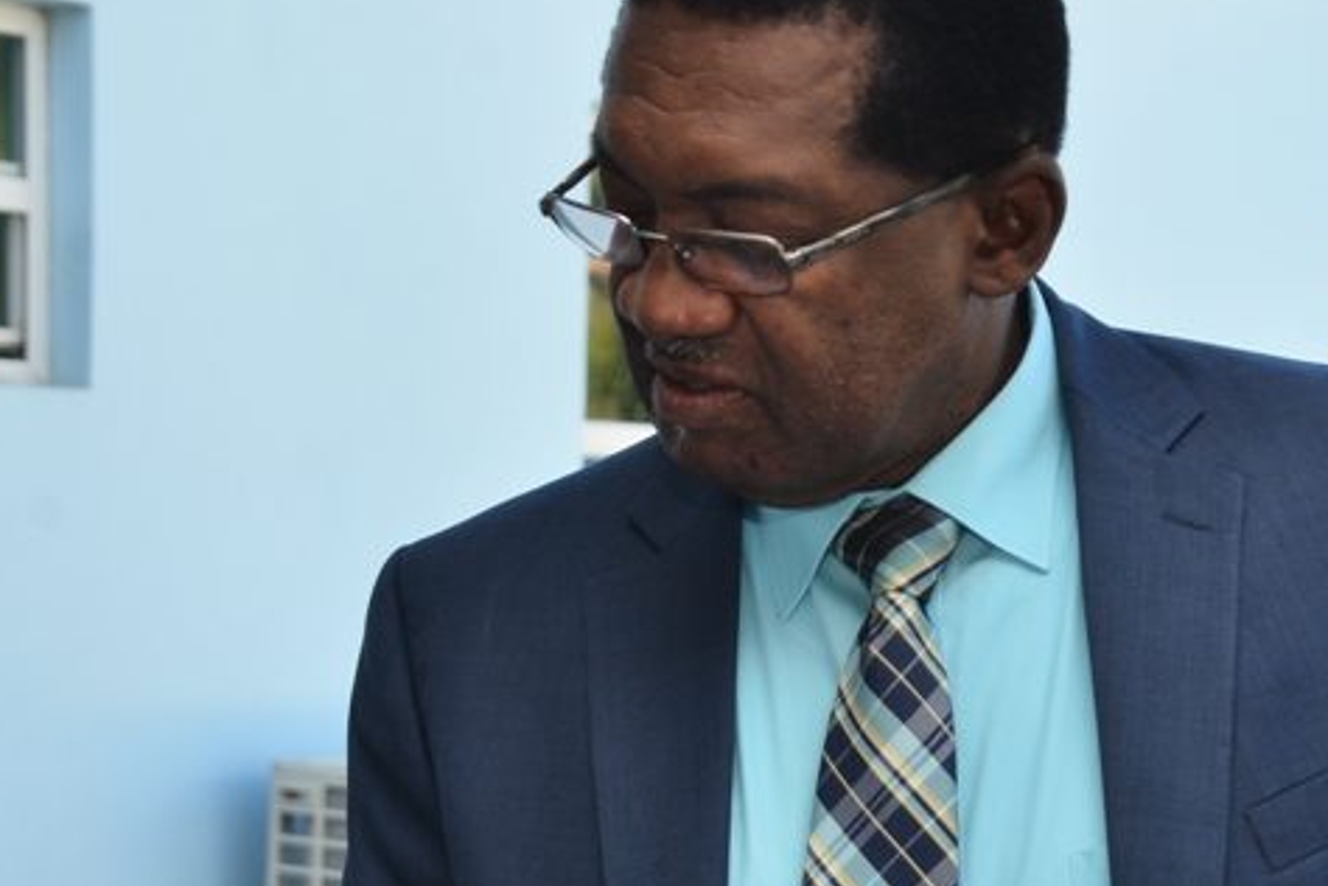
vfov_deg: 12.6
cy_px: 758
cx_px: 768
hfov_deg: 18.9
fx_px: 3984
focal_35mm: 108
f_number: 8
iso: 200
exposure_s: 1/250
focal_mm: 50
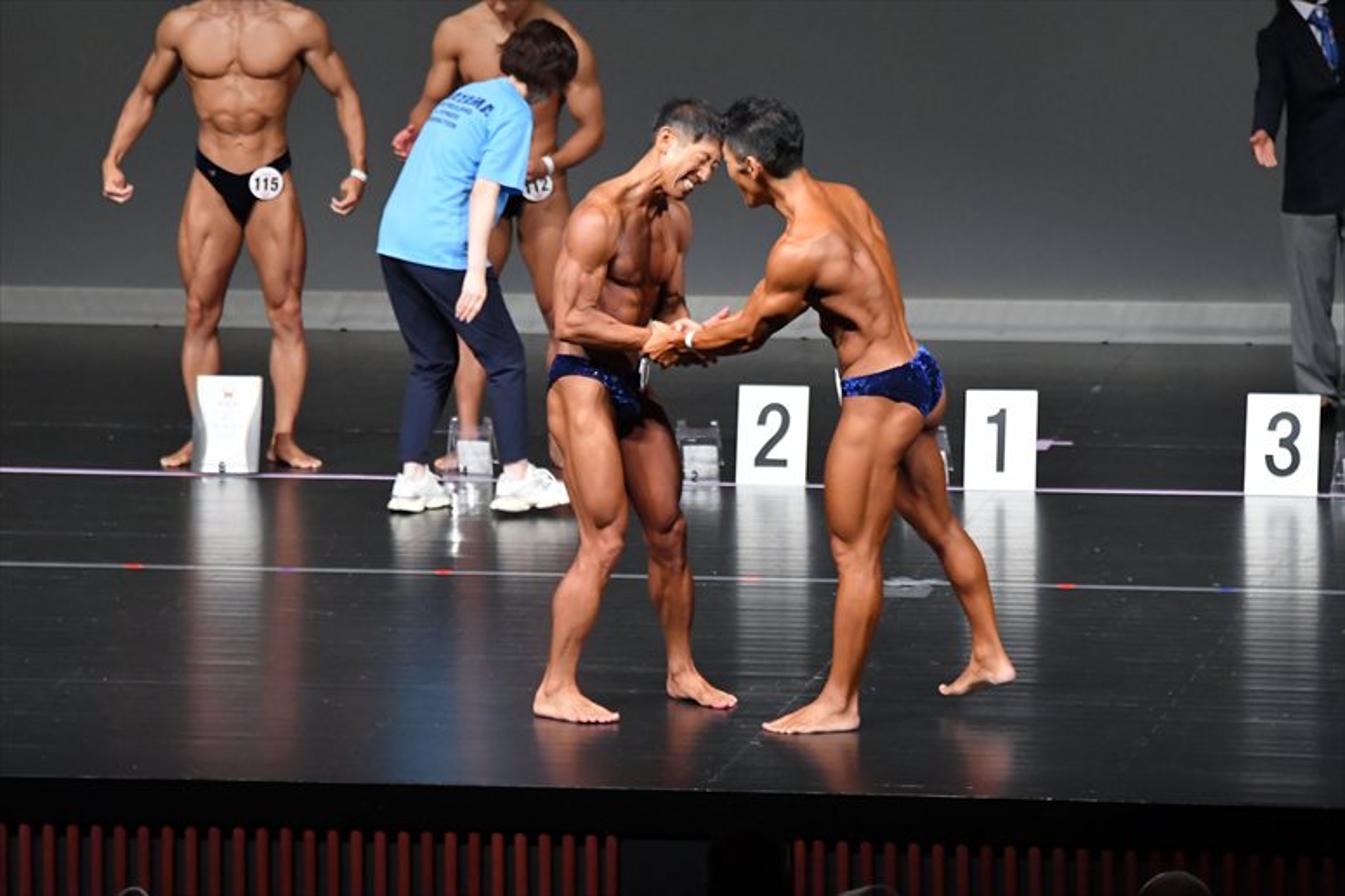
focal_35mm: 285
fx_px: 10643
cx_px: 672
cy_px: 448
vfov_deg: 4.8
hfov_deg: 7.2
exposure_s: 1/400
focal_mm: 190
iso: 5000
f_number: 5.6
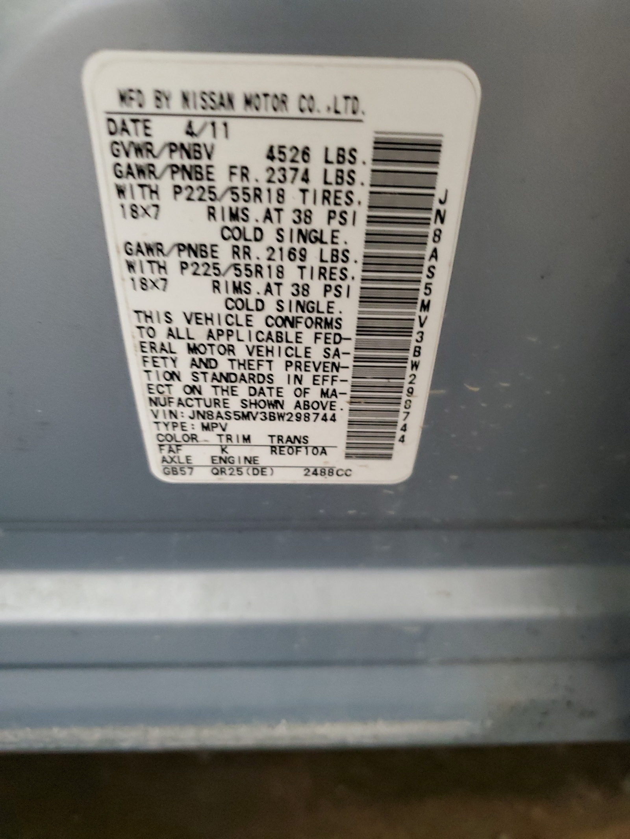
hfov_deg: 53.1
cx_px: 315
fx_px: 631
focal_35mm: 26
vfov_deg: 67.3
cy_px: 420
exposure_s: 1/40
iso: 352
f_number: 1.5
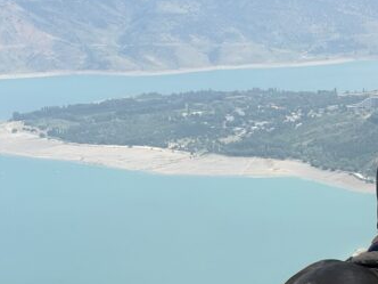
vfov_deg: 10.7
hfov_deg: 14.1
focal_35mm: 139
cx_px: 339
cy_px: 180
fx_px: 1518
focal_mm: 9
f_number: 2.8
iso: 32
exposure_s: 1/889
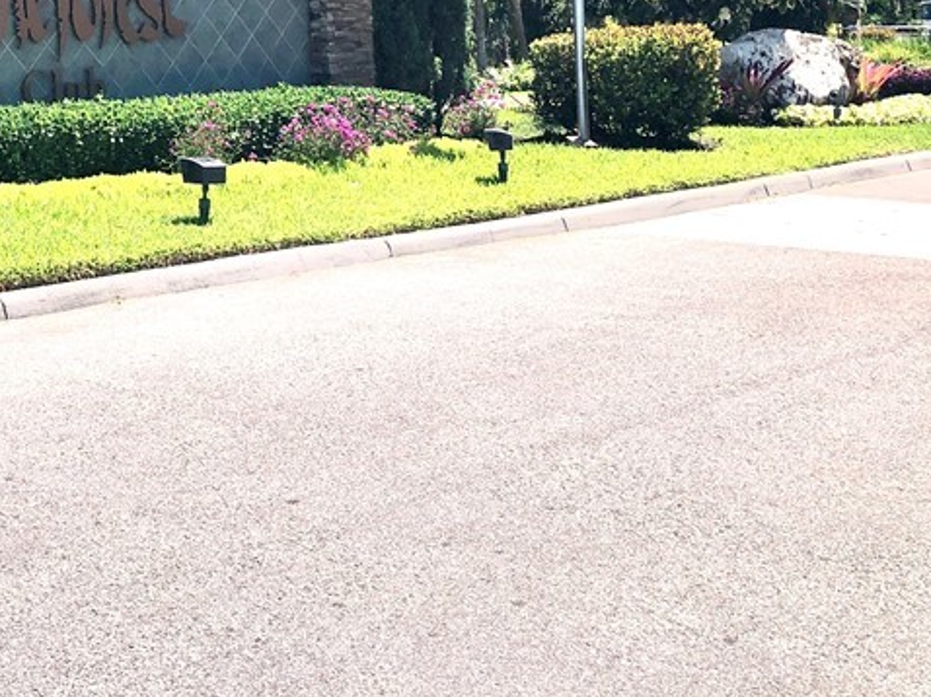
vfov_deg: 23.1
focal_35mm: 60
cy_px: -45
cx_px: 90
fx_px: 1613
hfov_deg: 30.7
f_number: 1.8
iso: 20
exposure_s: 1/2088
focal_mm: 3.99
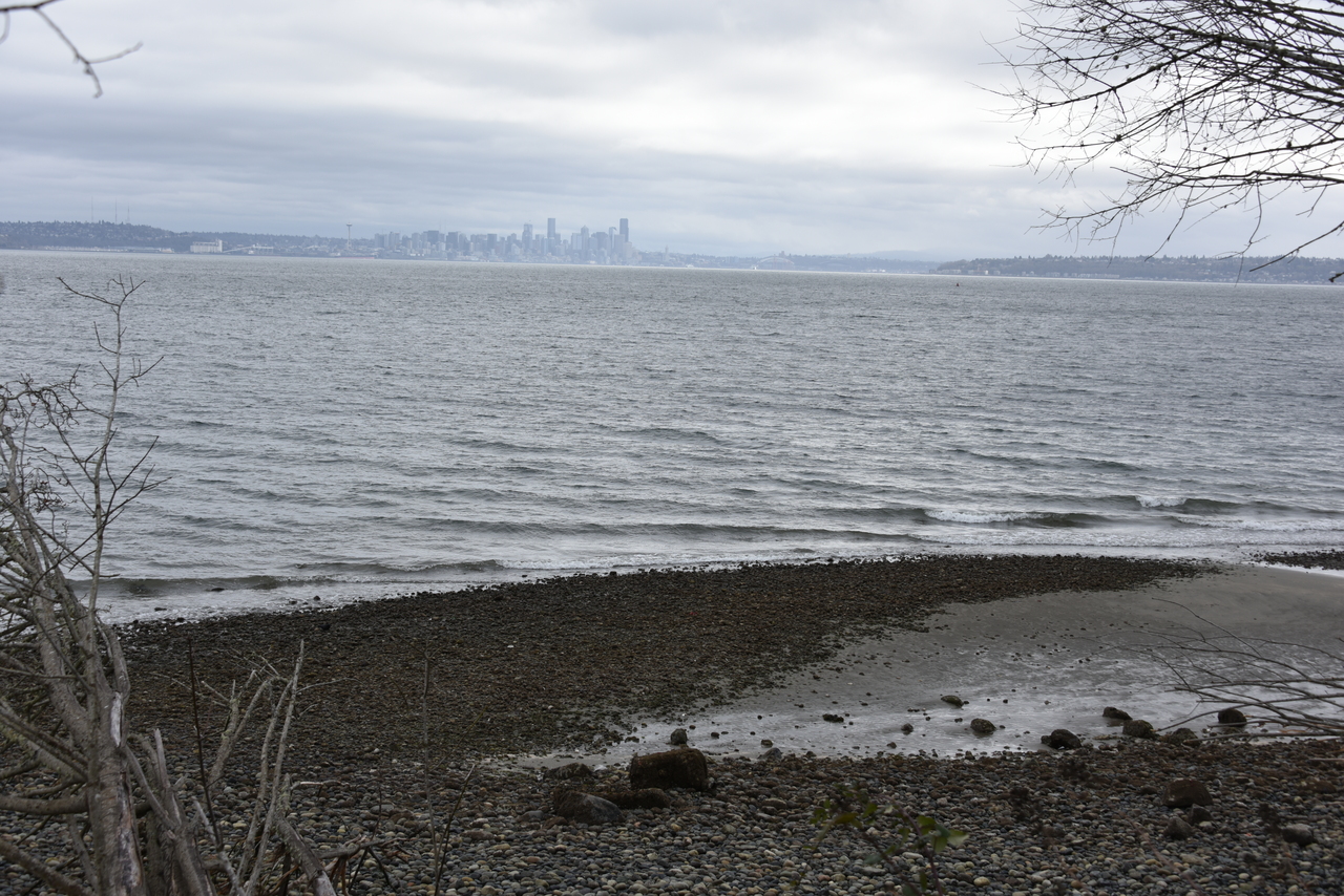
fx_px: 1792
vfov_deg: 28.1
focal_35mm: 48
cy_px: 448
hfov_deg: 41.1
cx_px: 672
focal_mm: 48
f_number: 8
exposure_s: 1/250
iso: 100
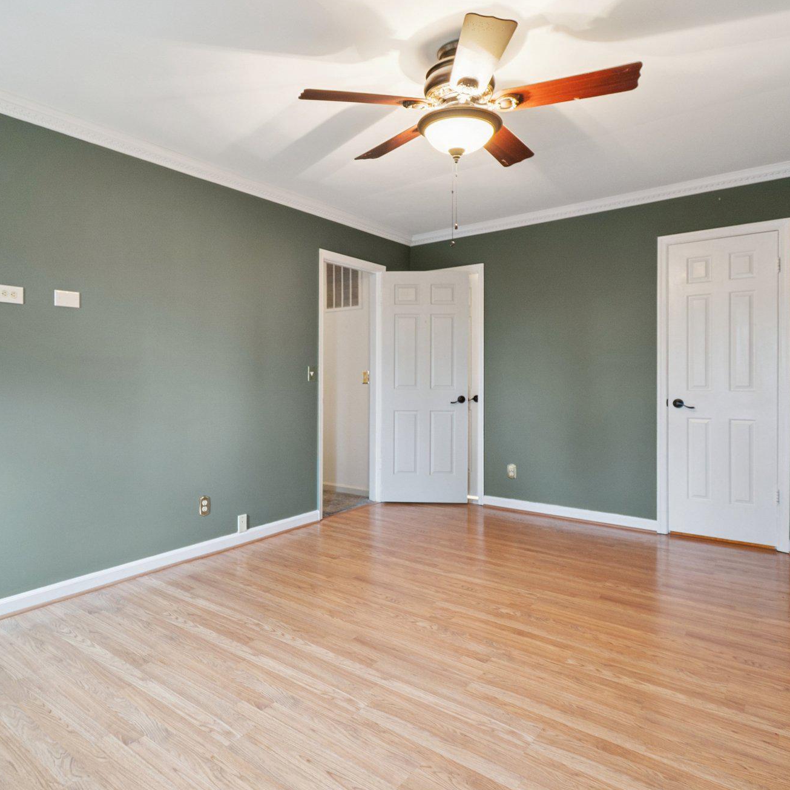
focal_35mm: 20
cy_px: 400
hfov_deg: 74.4
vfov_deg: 74.8
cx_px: 337
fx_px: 516
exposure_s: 1/5
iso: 400
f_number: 5.6
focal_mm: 10
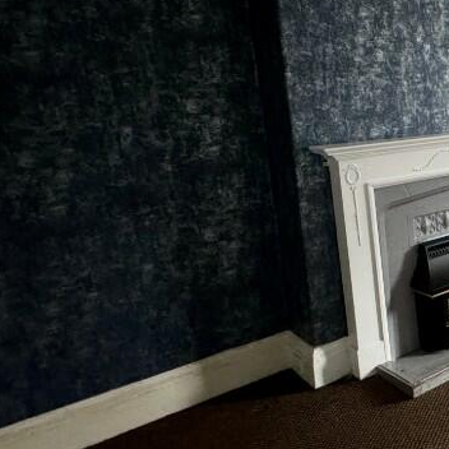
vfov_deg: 45.2
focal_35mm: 36
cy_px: 144
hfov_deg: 30.2
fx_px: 528
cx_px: 648
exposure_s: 1/50
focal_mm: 2.22
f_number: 2.2
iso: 640
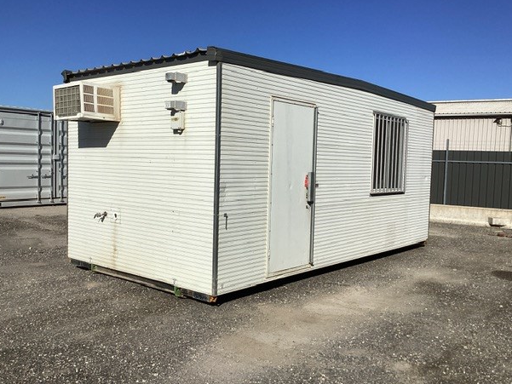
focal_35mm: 33
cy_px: 194
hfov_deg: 55.3
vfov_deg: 43.0
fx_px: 488
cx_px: 250
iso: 25
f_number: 2.4
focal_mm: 3.3
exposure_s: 1/3891
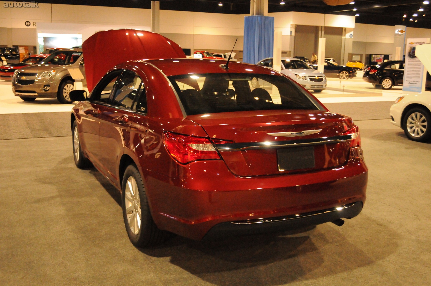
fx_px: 466
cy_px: 143
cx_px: 216
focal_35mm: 39
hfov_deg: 49.6
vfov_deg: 34.1
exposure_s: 1/160
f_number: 4.2
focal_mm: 26
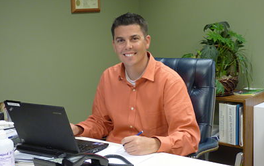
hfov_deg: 30.2
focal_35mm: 68
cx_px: 132
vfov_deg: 19.2
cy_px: 92
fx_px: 489
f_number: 4.1
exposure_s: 1/30
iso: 400
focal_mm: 10.77
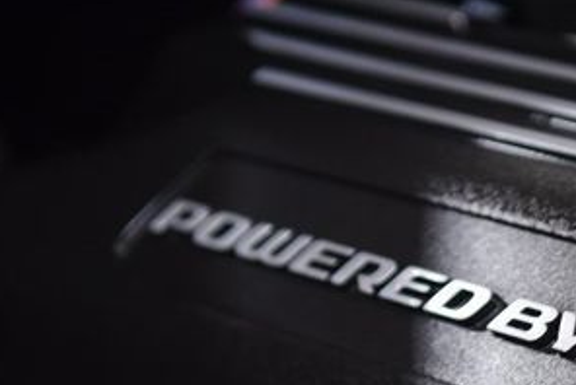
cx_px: 580
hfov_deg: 9.0
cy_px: 341
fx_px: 3635
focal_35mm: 227
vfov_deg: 6.1
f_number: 2.8
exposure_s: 1/40
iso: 1600
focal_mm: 70
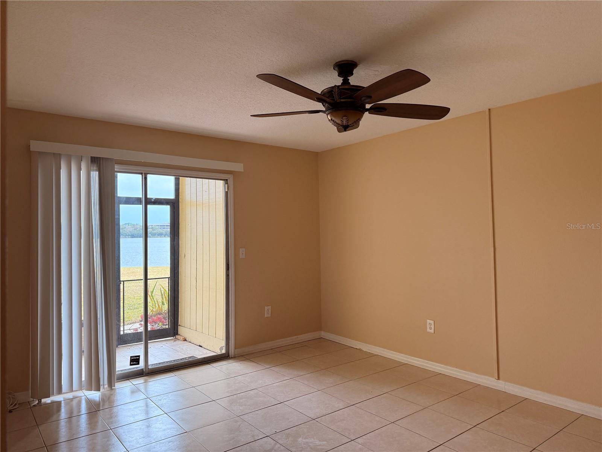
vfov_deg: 56.8
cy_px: 226
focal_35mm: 24
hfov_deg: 71.6
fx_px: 417
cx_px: 301
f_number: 1.78
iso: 160
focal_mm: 6.76
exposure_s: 1/240
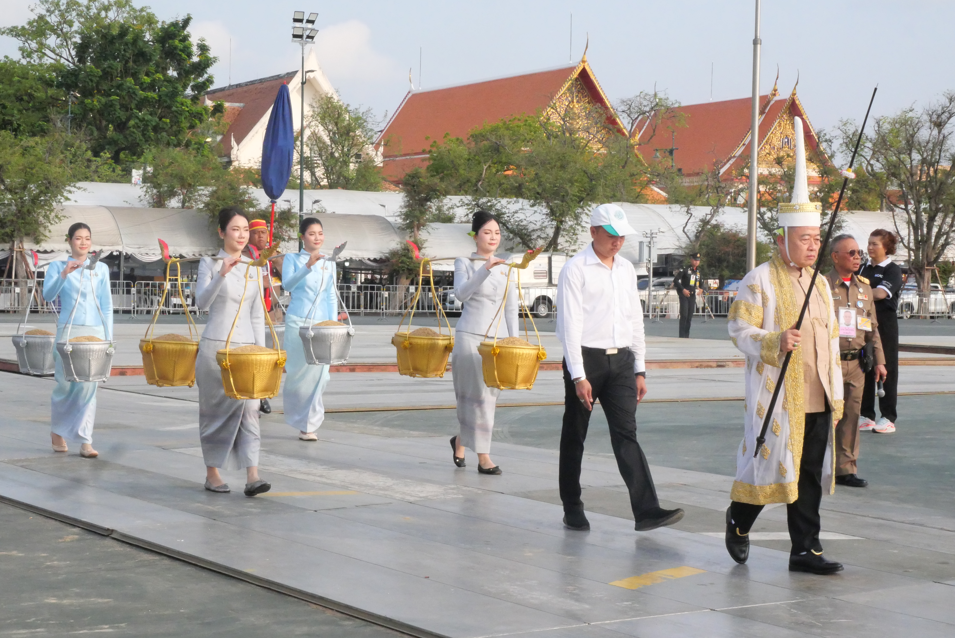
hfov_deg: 26.0
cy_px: 319
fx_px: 2070
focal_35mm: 78
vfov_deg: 17.5
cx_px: 478
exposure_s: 1/800
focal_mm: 38
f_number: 20
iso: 4000
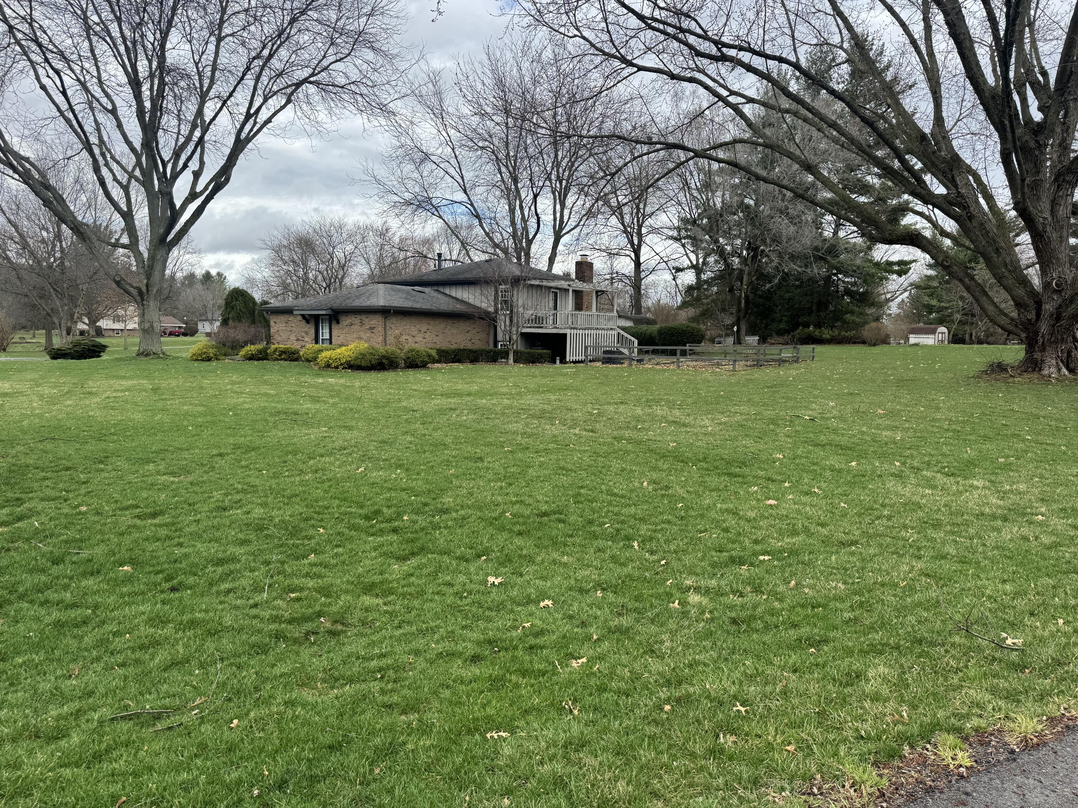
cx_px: 539
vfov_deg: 56.8
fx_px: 747
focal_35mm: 24
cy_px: 404
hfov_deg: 71.6
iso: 80
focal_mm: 6.76
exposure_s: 1/1721
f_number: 1.78
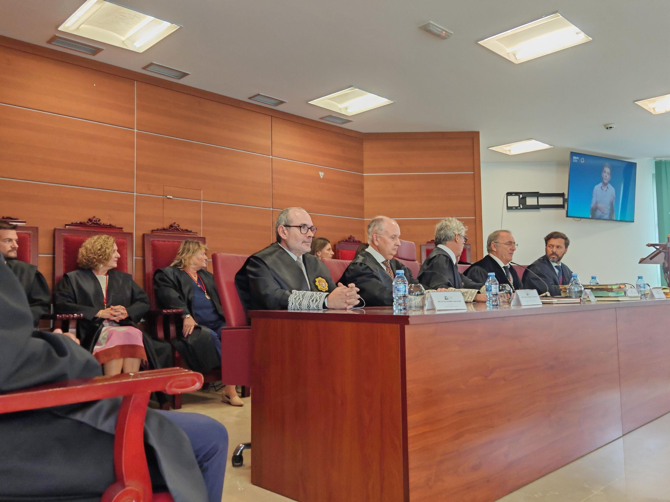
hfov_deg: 60.0
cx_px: 335
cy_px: 251
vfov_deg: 46.8
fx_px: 581
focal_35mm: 30
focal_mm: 6.67
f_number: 1.9
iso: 160
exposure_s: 1/50
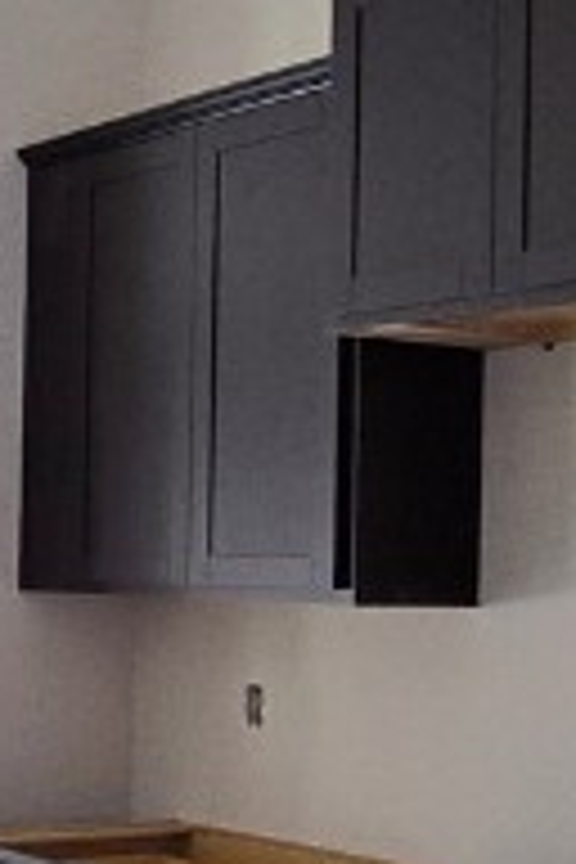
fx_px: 1728
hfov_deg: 18.0
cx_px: -122
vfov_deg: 27.8
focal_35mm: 72
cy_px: 612
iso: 250
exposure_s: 1/100
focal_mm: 2.2
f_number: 2.2
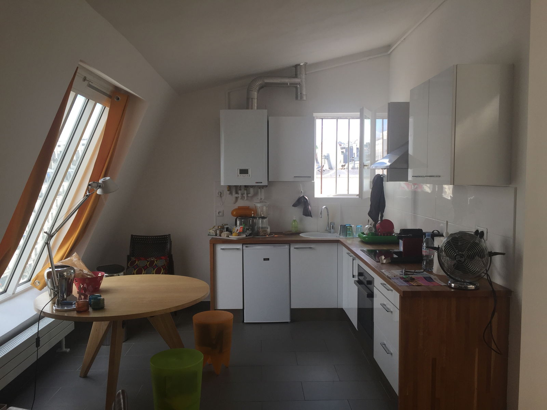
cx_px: 274
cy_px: 205
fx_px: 458
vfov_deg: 48.2
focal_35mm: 29
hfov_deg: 61.7
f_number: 2.2
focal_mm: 4.15
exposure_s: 1/278
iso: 32
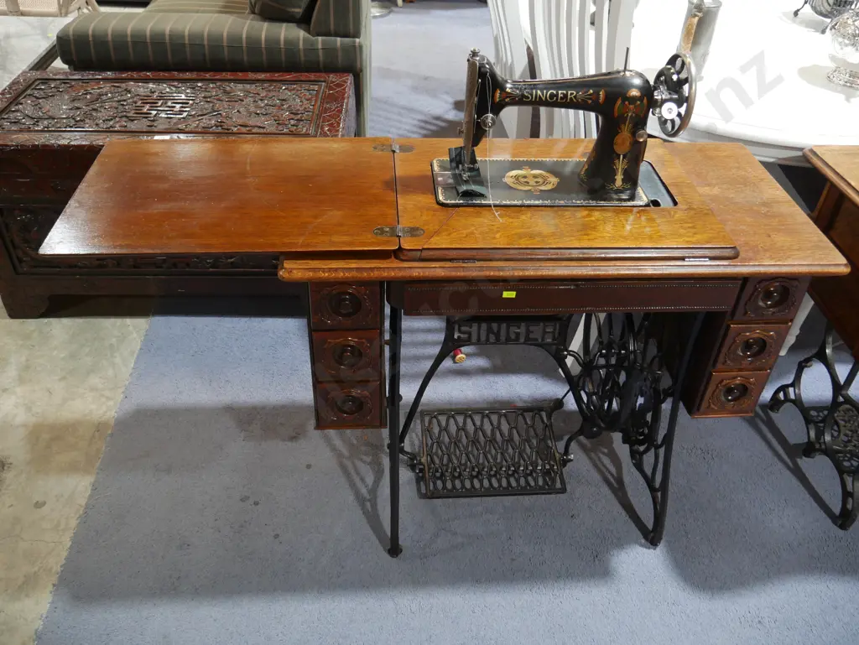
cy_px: 322
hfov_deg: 63.4
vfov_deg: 49.8
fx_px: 695
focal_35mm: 28
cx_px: 430
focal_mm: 14
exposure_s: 1/60
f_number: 3.5
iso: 640
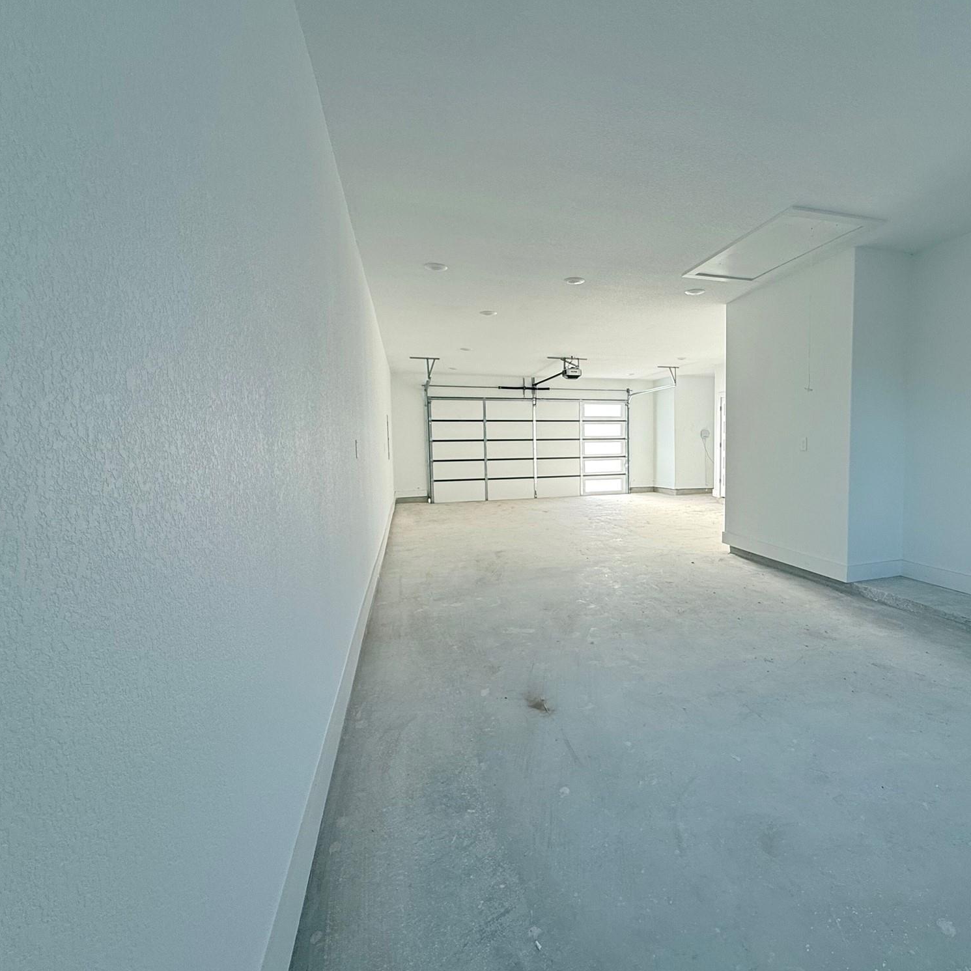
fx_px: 540
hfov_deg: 82.5
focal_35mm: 17
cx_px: 601
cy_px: 483
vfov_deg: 84.0
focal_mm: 2.22
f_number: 2.2
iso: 64
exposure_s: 1/99
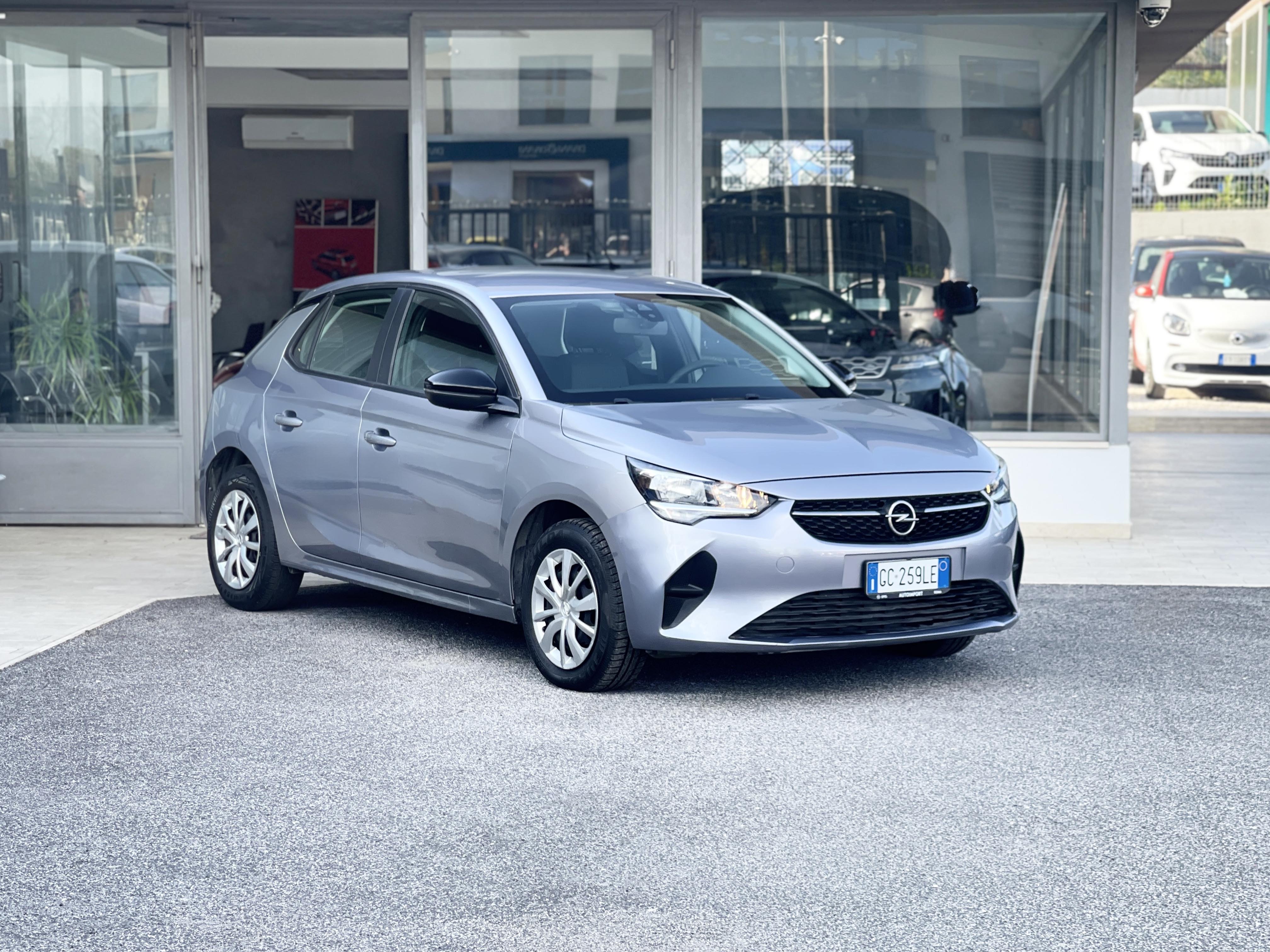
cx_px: 635
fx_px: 2348
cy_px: 476
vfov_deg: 22.9
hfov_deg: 30.3
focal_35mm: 64
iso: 20
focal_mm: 7.5
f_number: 2.2
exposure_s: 1/123
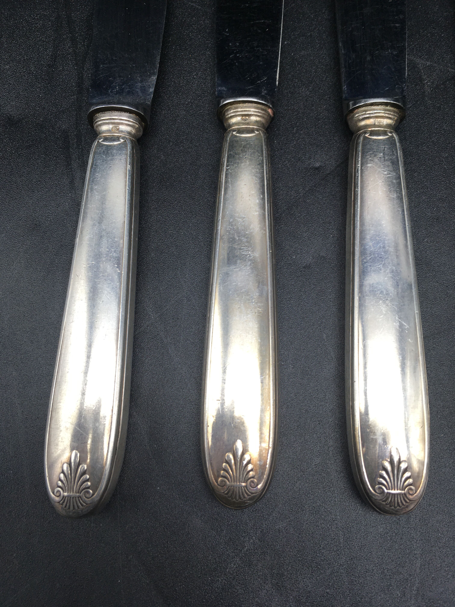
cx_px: 228
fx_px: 508
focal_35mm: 29
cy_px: 304
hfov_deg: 48.2
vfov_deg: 61.7
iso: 32
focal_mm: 4.15
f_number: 2.2
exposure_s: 1/100
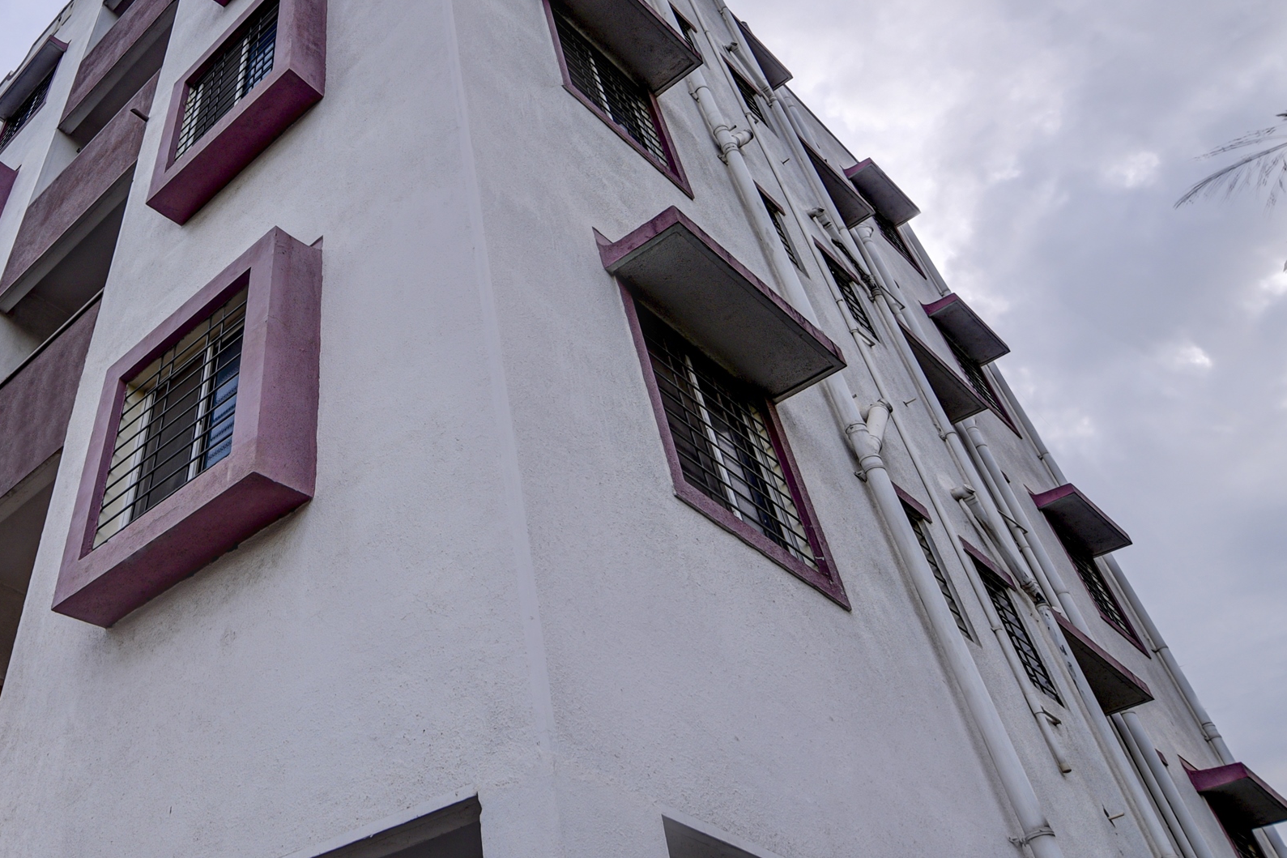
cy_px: 213
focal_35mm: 29
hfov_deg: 60.7
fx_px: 1037
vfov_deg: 43.5
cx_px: 346
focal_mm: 16
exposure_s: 1/160
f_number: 8
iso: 400
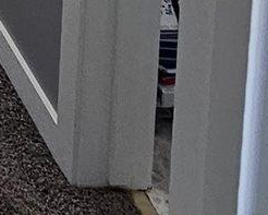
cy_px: -524
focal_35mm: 119
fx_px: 944
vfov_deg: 9.0
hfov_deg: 12.1
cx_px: -416
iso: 125
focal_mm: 2.2
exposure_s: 1/60
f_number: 2.2
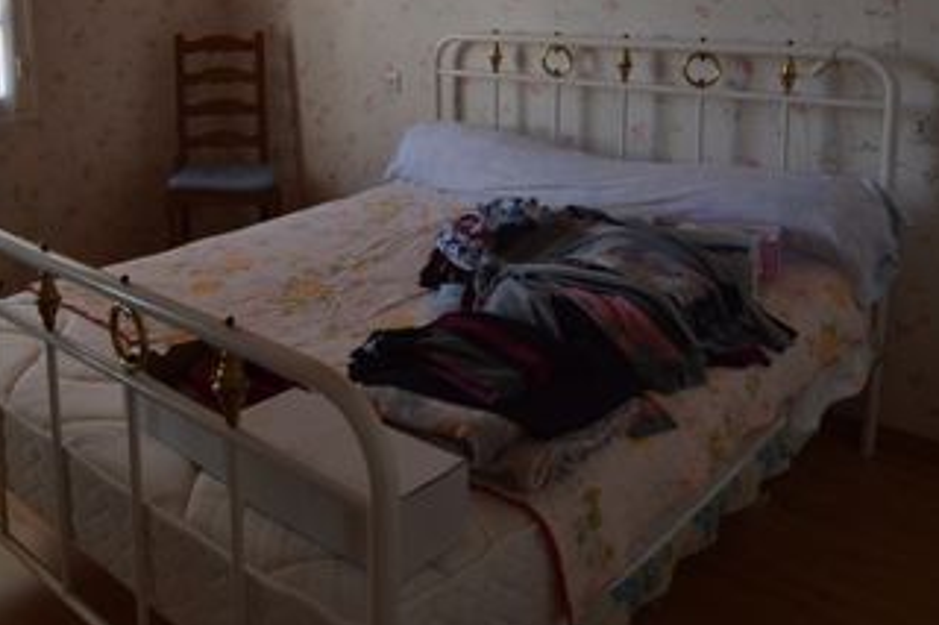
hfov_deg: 55.4
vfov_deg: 37.9
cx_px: 274
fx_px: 860
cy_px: 91
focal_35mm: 33
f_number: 5
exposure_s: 1/100
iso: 400
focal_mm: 10
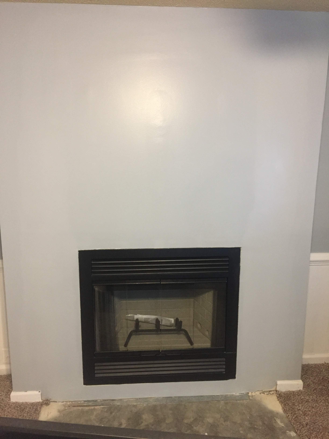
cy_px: 220
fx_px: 367
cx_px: 164
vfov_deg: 61.7
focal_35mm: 29
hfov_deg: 48.2
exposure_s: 1/24
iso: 250
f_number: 2.2
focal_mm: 4.15
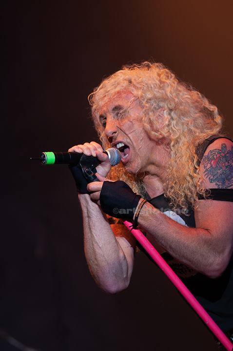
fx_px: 2921
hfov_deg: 4.6
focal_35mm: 300
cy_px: 176
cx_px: 116
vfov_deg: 6.9
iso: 400
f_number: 3.2
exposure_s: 1/400
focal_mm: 200
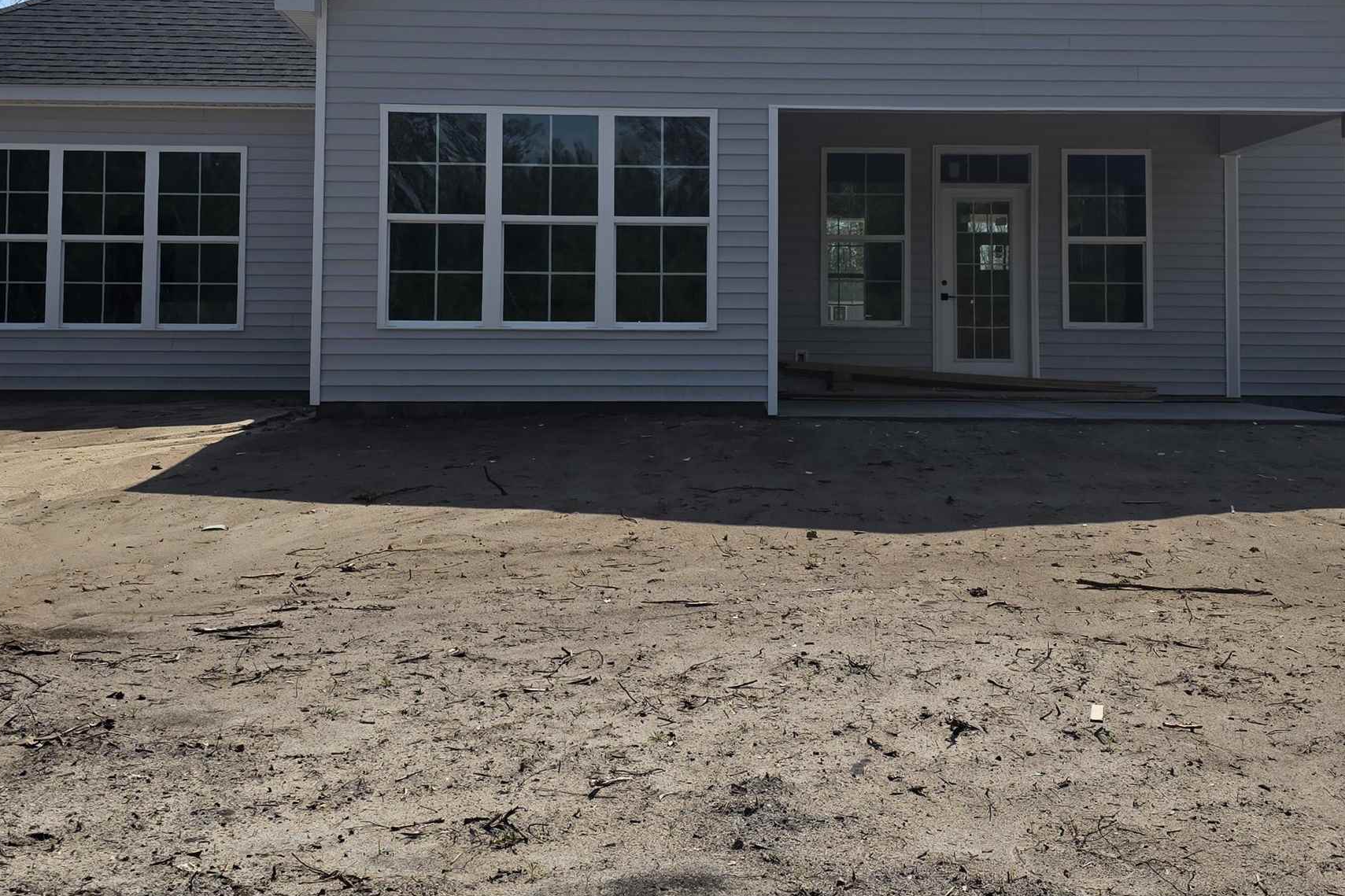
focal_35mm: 43
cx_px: 680
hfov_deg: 45.4
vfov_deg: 30.9
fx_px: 1606
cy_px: 274
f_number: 1.7
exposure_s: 1/7944
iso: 64
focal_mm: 6.3
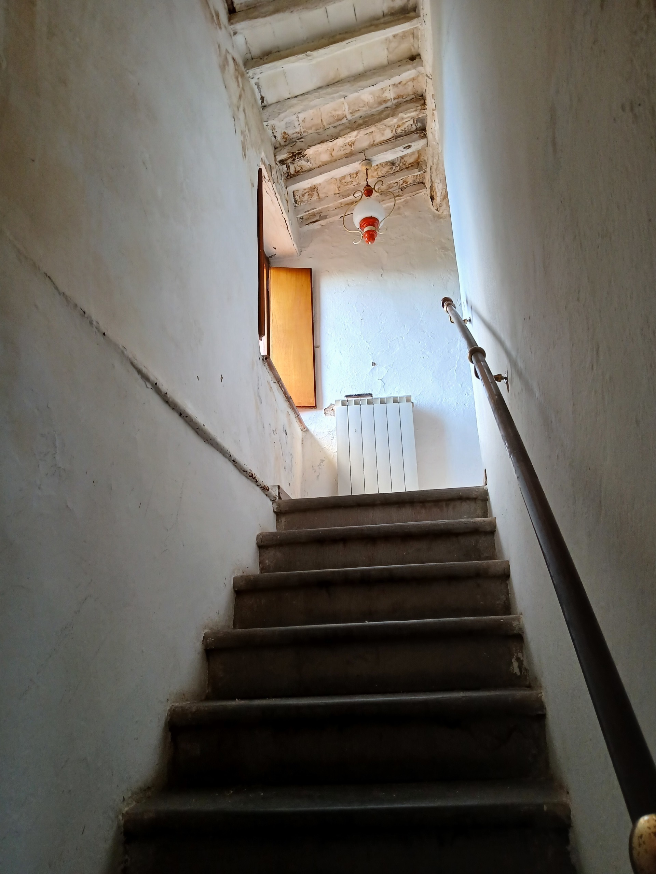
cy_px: 437
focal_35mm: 26
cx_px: 328
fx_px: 657
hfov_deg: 53.1
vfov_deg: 67.3
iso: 160
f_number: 1.8
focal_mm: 3.98
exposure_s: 1/50
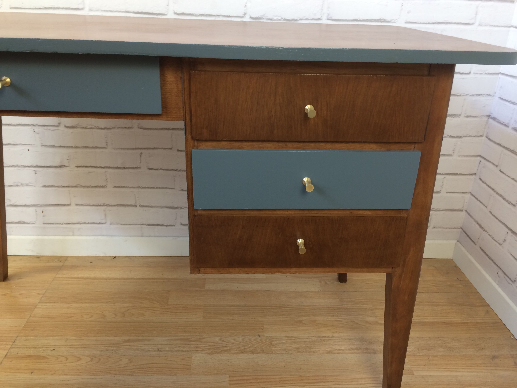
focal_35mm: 29
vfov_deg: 48.2
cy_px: 194
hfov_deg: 61.7
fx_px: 433
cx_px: 258
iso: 100
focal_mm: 4.15
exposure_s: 1/33
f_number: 2.2
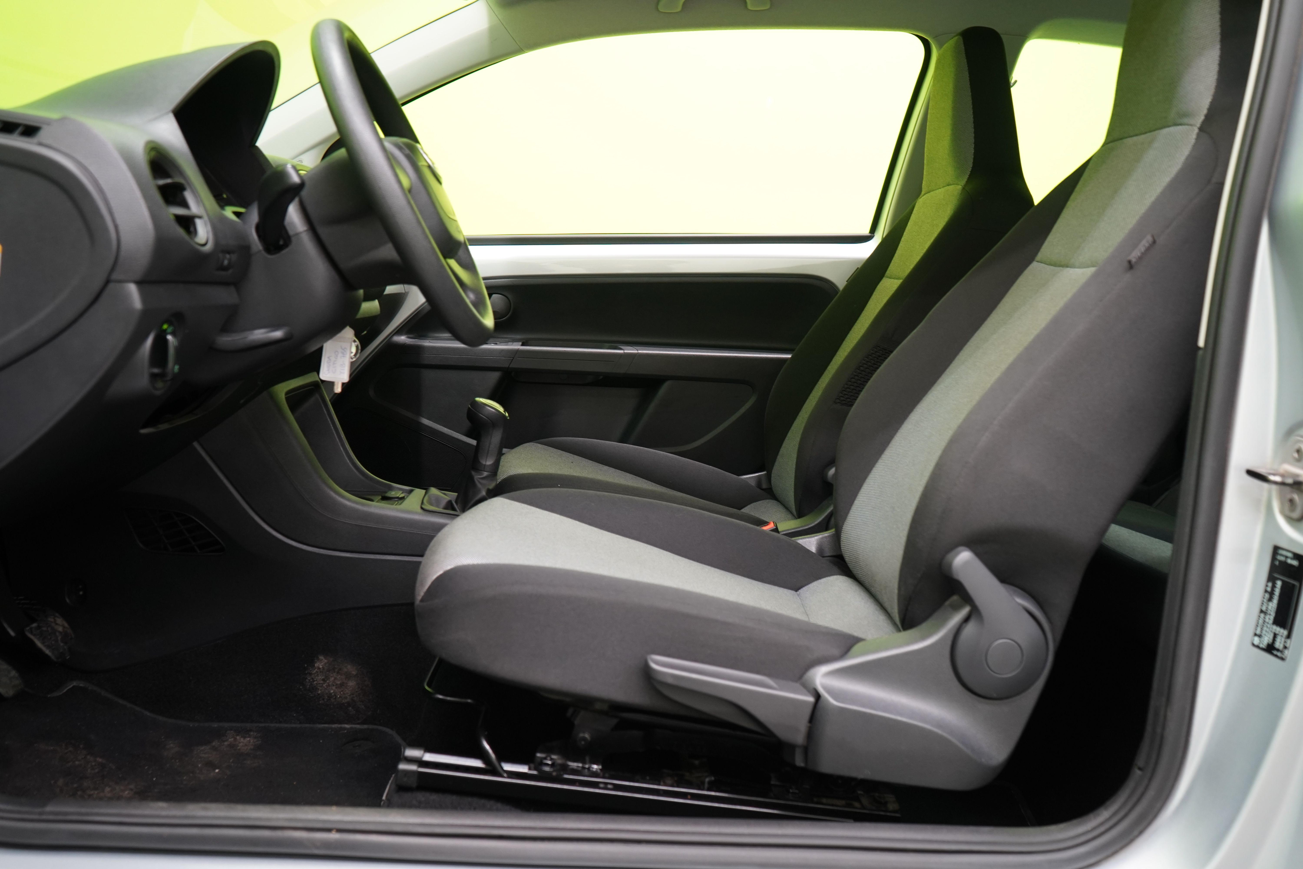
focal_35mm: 31
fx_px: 1122
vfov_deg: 42.3
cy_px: 434
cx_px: 652
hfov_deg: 60.3
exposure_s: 1/20
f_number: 5
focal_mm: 31
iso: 1250
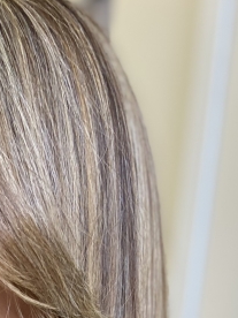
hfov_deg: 16.1
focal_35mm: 88
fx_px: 807
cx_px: -52
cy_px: 520
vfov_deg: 18.7
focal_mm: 4.25
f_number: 1.8
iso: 100
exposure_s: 1/100
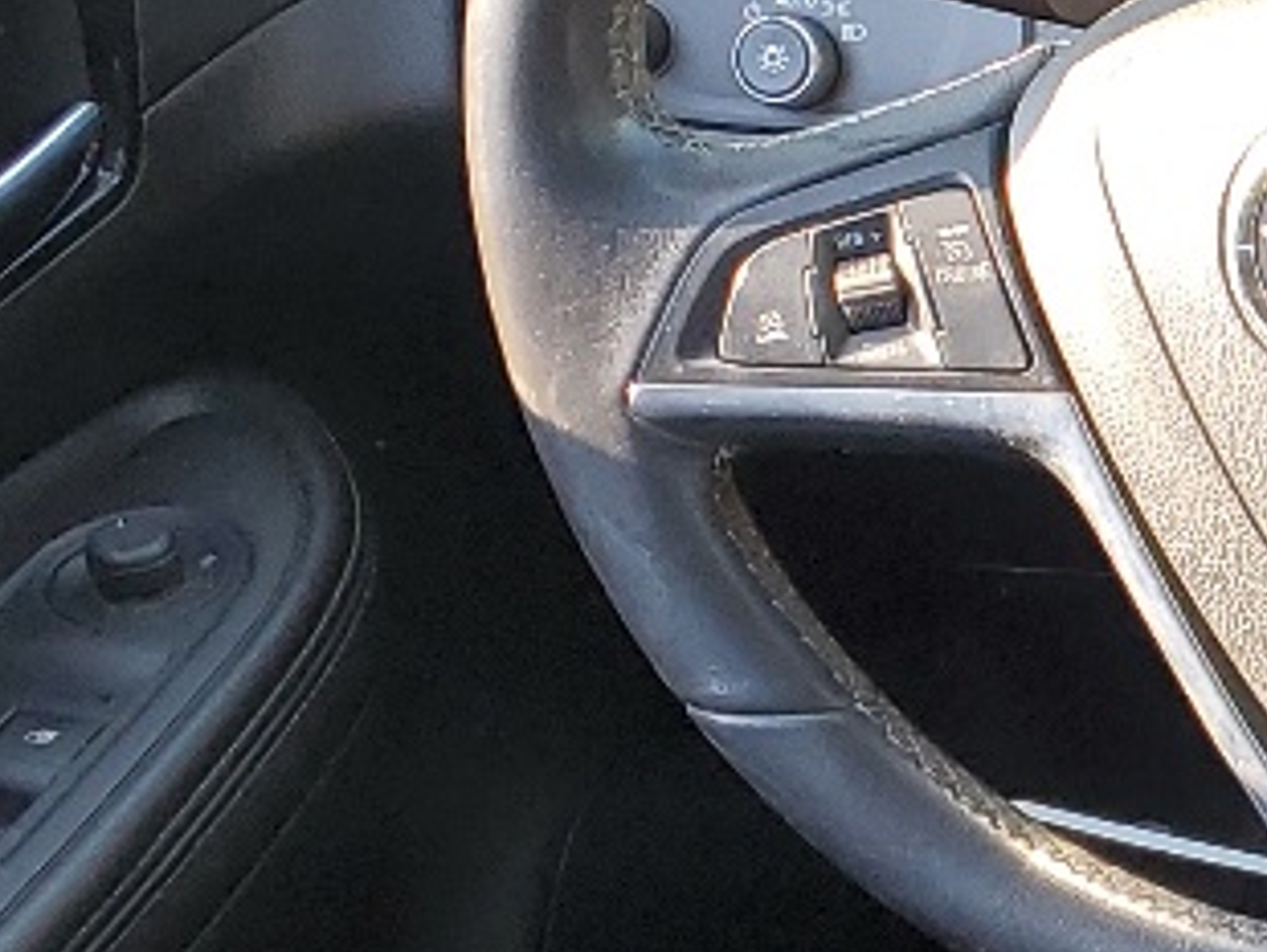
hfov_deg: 12.4
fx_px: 4908
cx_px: 2800
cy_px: 1005
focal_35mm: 134
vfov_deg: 11.0
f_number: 1.5
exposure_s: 1/120
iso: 50
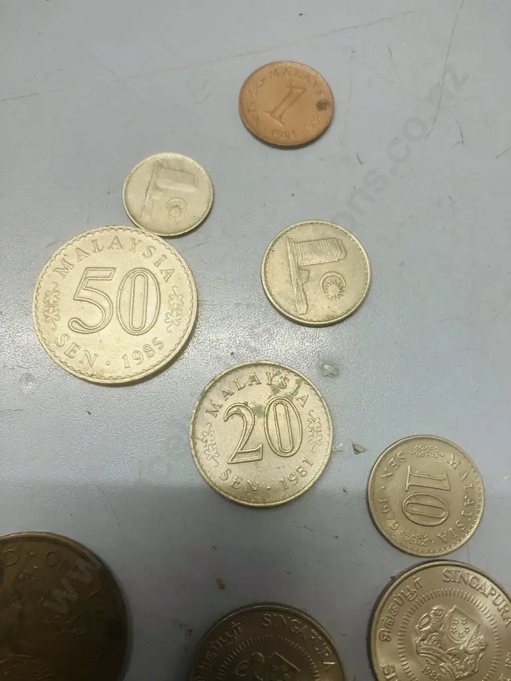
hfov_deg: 49.7
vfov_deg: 63.4
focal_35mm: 28
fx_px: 551
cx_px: 256
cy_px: 340
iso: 80
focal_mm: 3.99
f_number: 1.8
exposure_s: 1/50
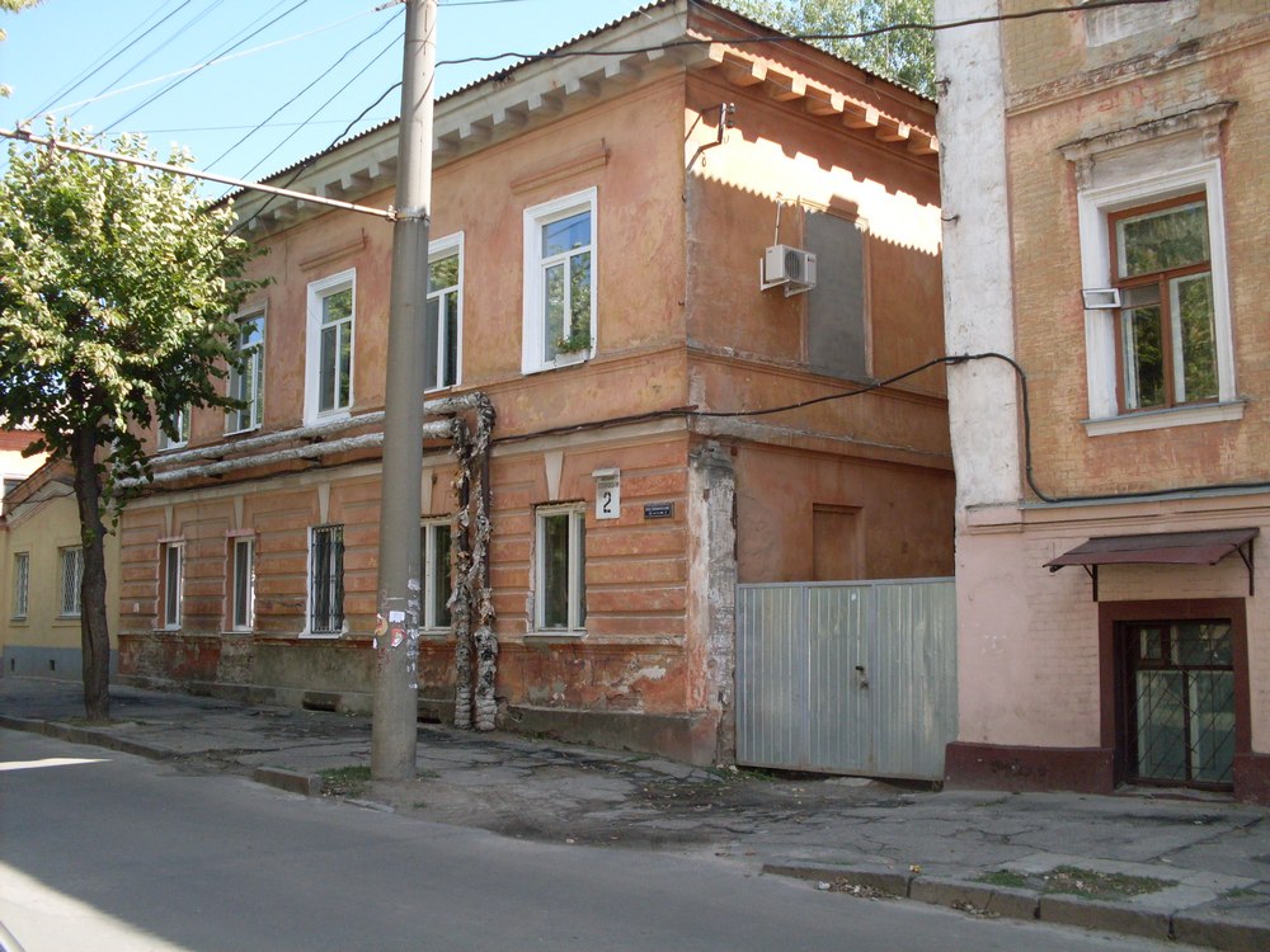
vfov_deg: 37.7
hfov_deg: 49.0
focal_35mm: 38
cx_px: 635
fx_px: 1394
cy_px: 476
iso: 80
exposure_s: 1/350
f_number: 2.8
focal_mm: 6.3
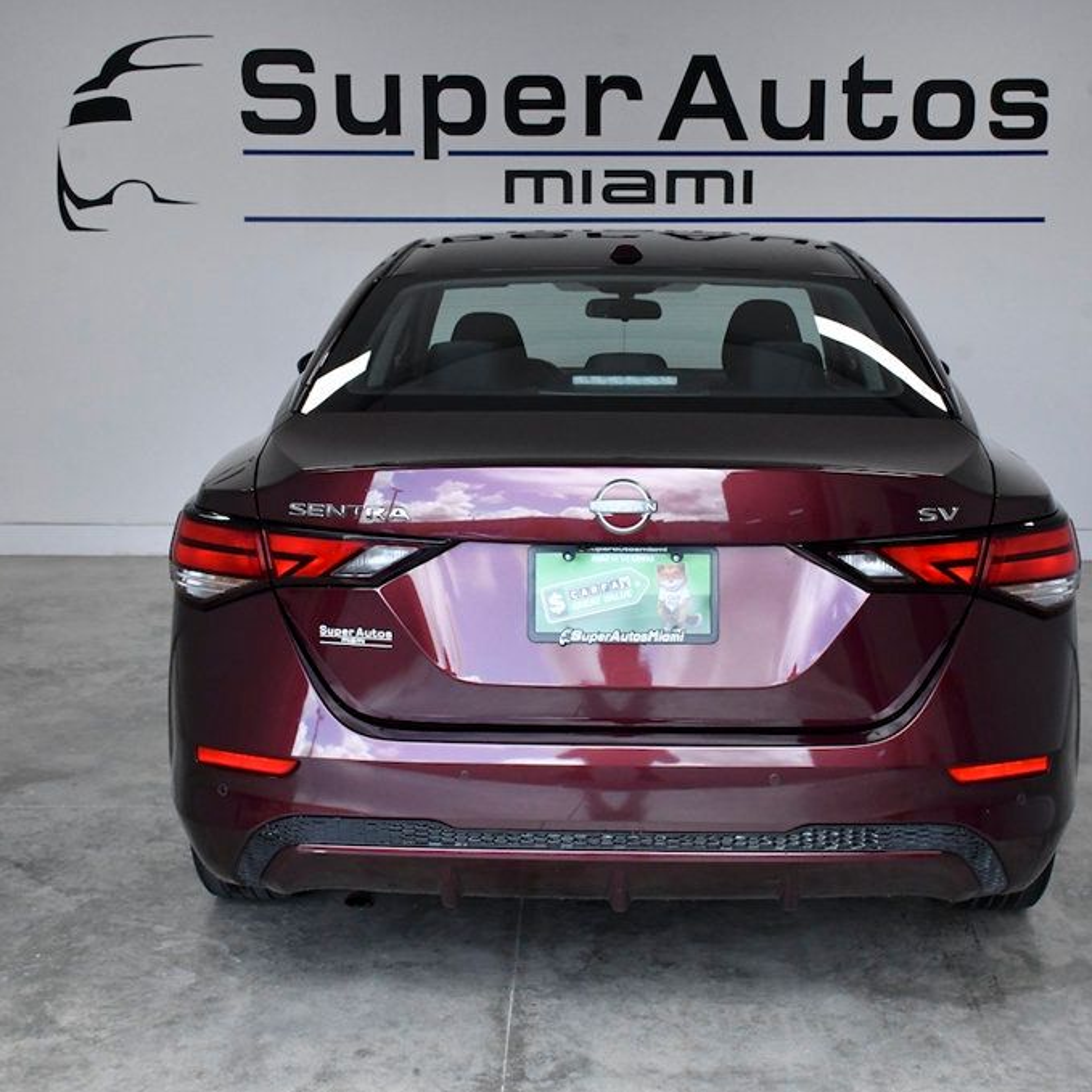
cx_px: 605
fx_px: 1785
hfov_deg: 34.0
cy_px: 546
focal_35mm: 50
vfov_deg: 34.0
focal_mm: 26
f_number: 11
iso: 2500
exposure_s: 1/500
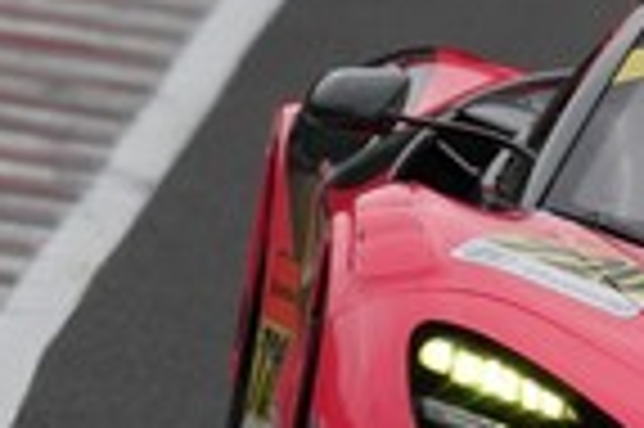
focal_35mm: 3028
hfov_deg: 0.7
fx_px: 54105
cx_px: 1022
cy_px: 113
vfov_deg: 0.5
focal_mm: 600
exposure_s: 1/640
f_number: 7.1
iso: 200
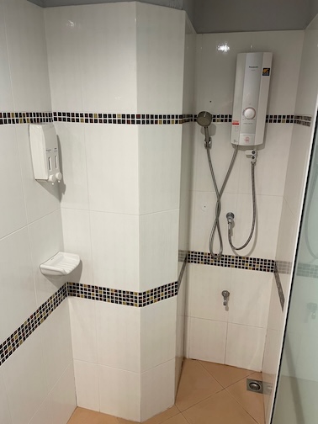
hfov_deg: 53.1
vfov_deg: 67.3
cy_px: 212
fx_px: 318
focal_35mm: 26
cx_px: 159
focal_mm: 4.2
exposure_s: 1/50
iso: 125
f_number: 1.6
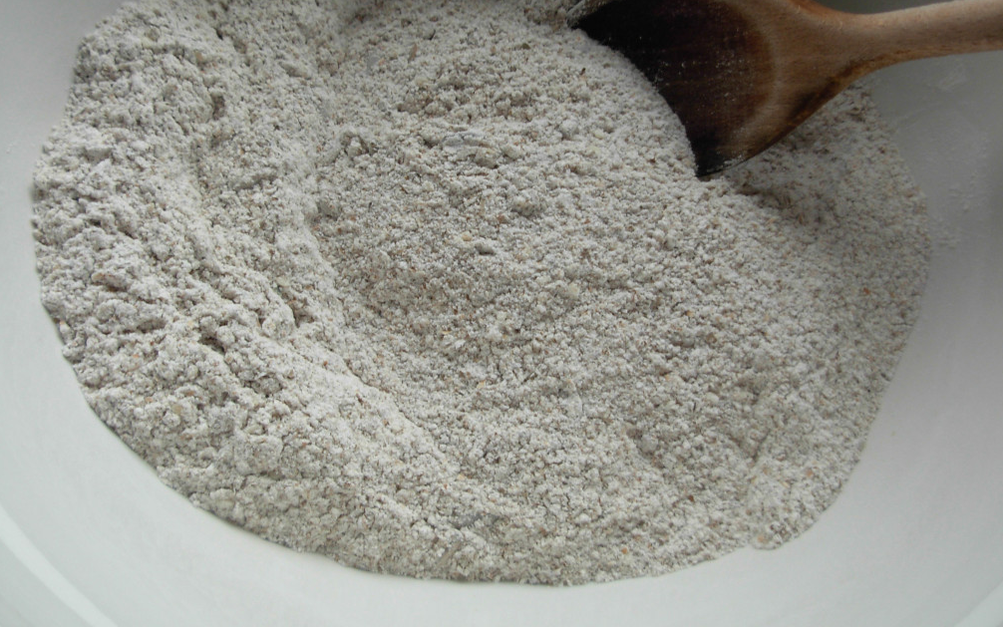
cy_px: 252
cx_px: 500
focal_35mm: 41
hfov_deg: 48.2
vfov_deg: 31.2
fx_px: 1121
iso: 79
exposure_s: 1/33.9
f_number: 2.9
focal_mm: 6.3
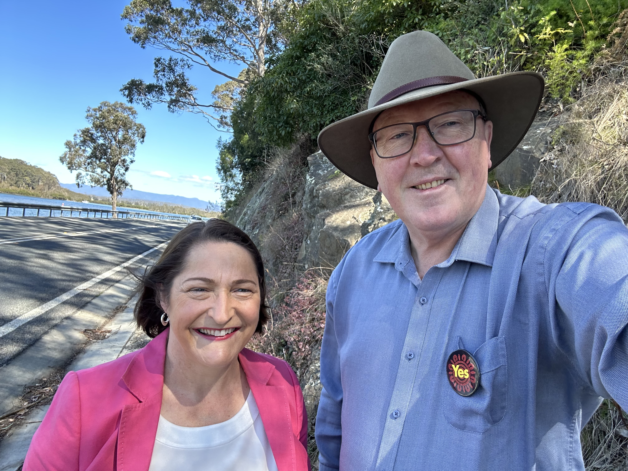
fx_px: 417
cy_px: 236
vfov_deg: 58.9
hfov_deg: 73.9
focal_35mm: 23
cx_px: 314
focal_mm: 2.69
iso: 25
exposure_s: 1/173
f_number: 1.9
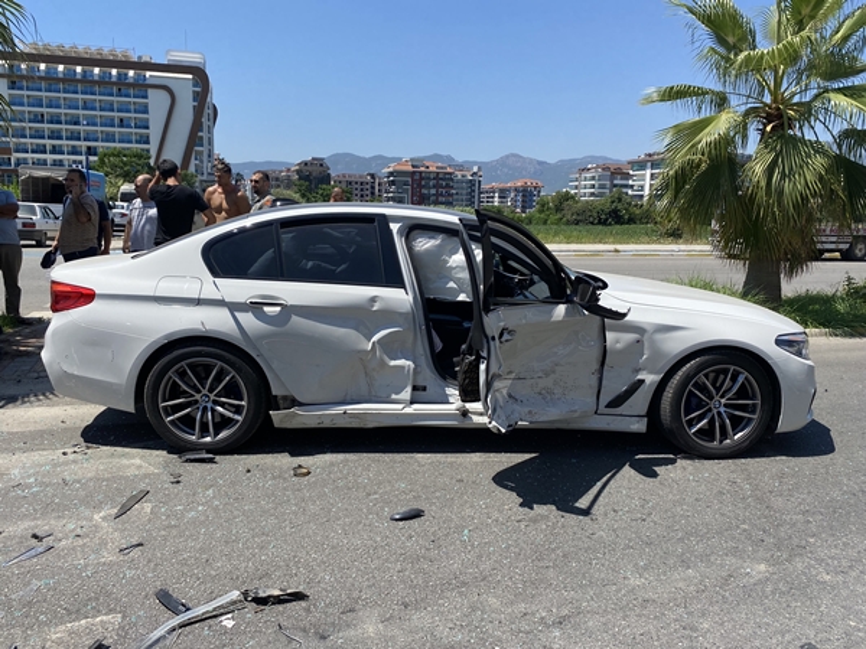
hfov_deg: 67.3
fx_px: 650
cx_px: 433
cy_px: 324
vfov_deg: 53.1
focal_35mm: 26
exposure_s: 1/2817
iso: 32
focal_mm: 4.25
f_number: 1.8
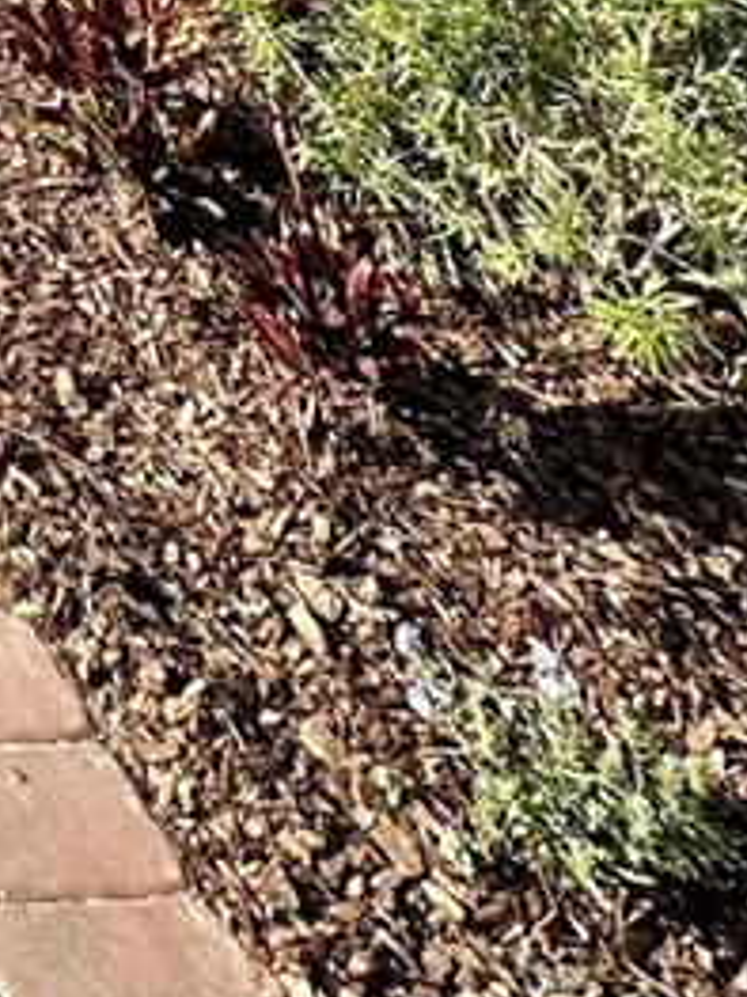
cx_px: -906
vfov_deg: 18.3
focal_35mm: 64
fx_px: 1843
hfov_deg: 15.7
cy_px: -1050
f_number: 2.2
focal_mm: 2.22
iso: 40
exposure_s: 1/540
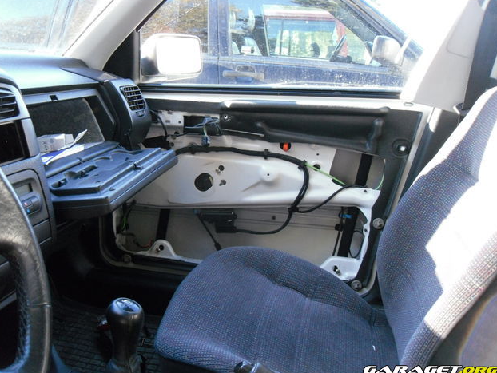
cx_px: 245
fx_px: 517
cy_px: 186
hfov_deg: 51.3
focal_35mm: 36
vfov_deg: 39.7
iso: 400
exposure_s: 1/45
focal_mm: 6.3
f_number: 3.5
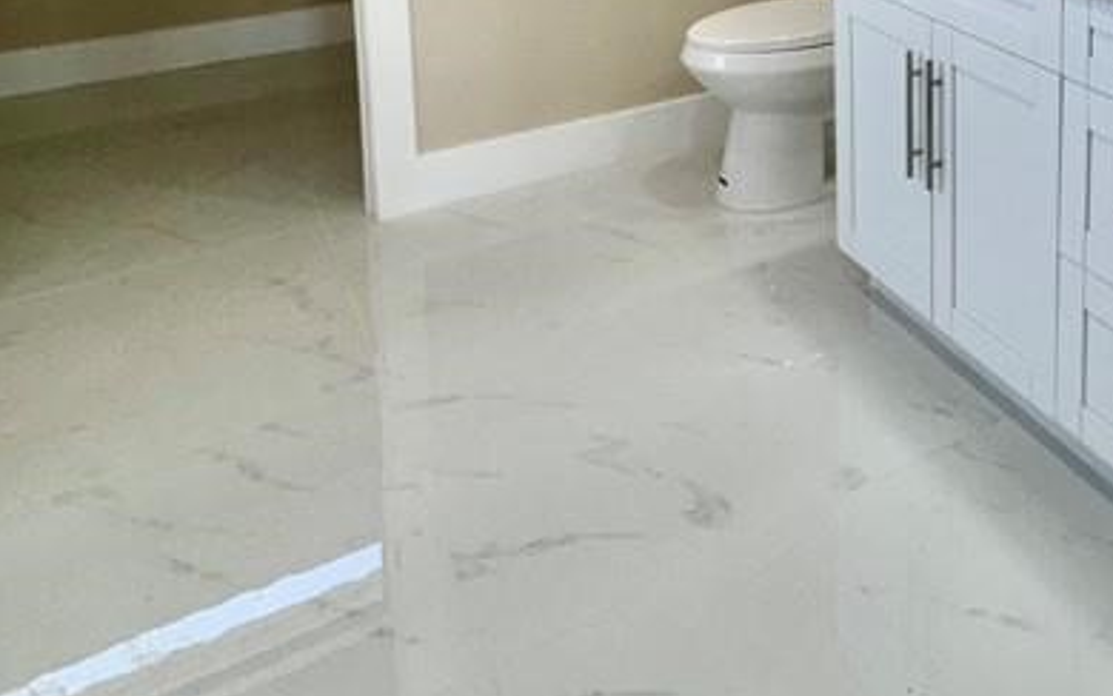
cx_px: 1067
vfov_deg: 28.0
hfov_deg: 44.3
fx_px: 1183
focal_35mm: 39
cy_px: -171
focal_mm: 2.22
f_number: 2.2
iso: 64
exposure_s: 1/120
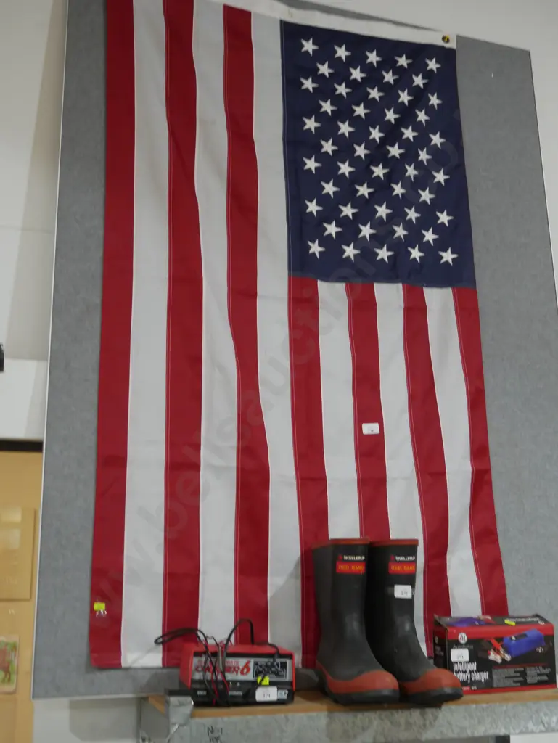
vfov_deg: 44.8
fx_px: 902
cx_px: 279
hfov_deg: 34.4
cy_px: 372
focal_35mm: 42
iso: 1250
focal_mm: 21
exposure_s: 1/60
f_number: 4.6
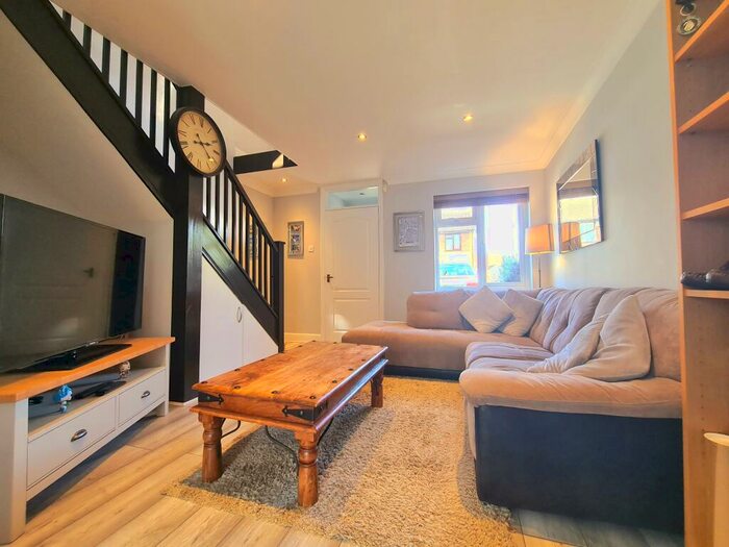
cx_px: 364
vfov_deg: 89.9
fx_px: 274
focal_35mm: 13
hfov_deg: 106.2
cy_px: 274
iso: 100
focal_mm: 2.22
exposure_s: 1/50
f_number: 2.2
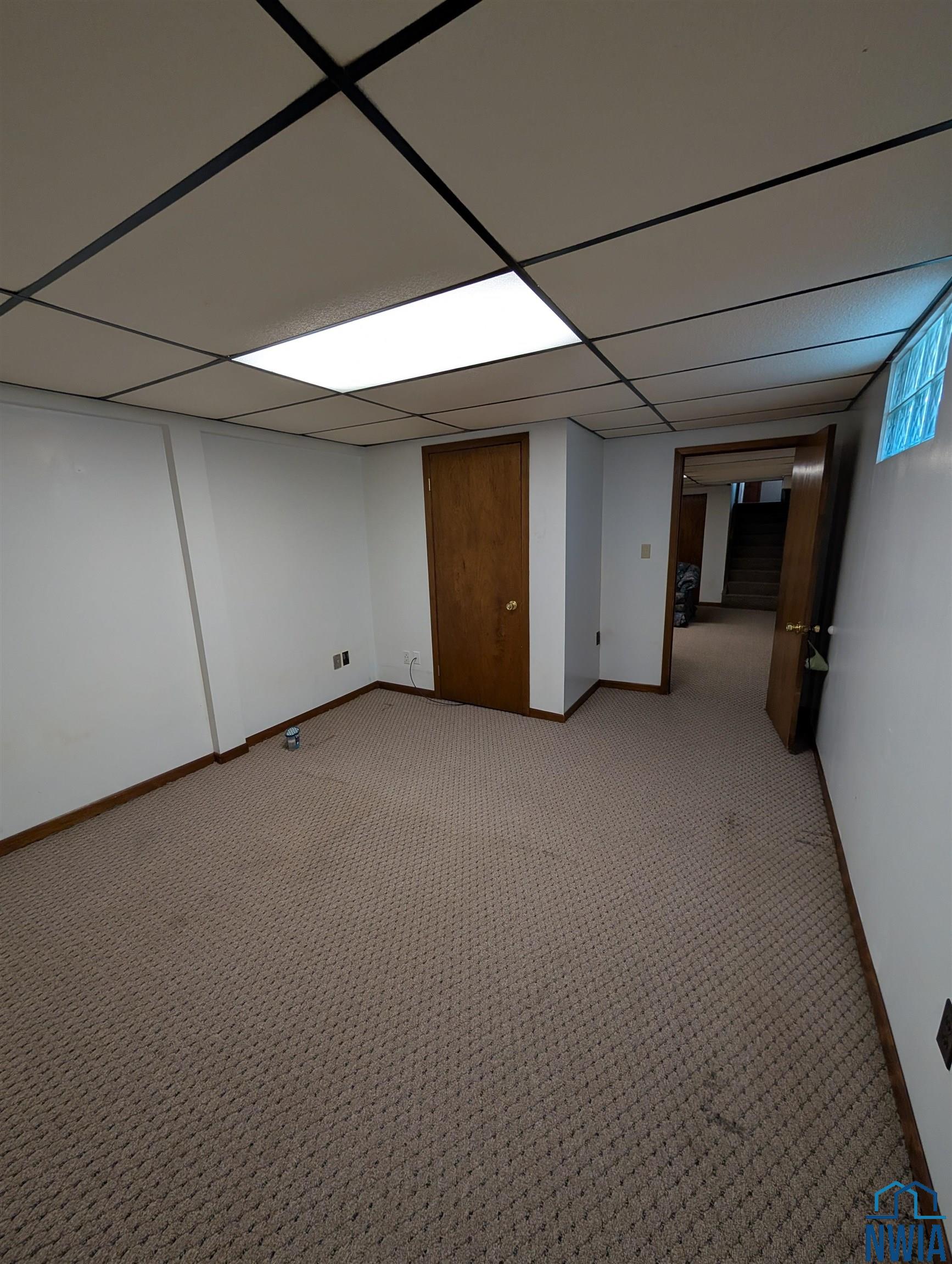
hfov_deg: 94.6
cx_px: 476
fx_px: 439
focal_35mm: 12
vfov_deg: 110.5
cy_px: 632
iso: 108
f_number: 1.7
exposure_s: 1/30
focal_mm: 2.02
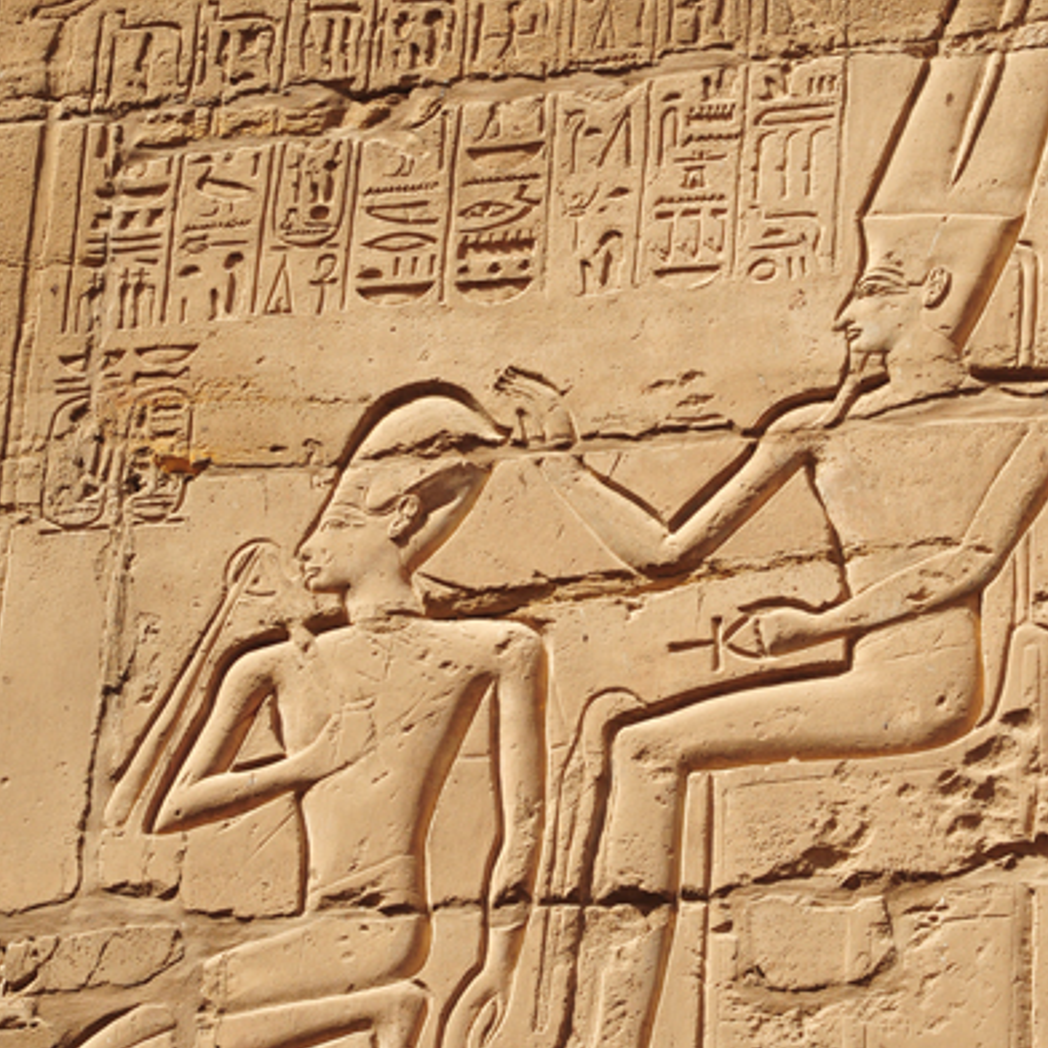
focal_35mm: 171
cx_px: 559
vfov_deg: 10.2
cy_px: 568
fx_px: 5857
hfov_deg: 10.2
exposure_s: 1/640
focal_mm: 105
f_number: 13
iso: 800
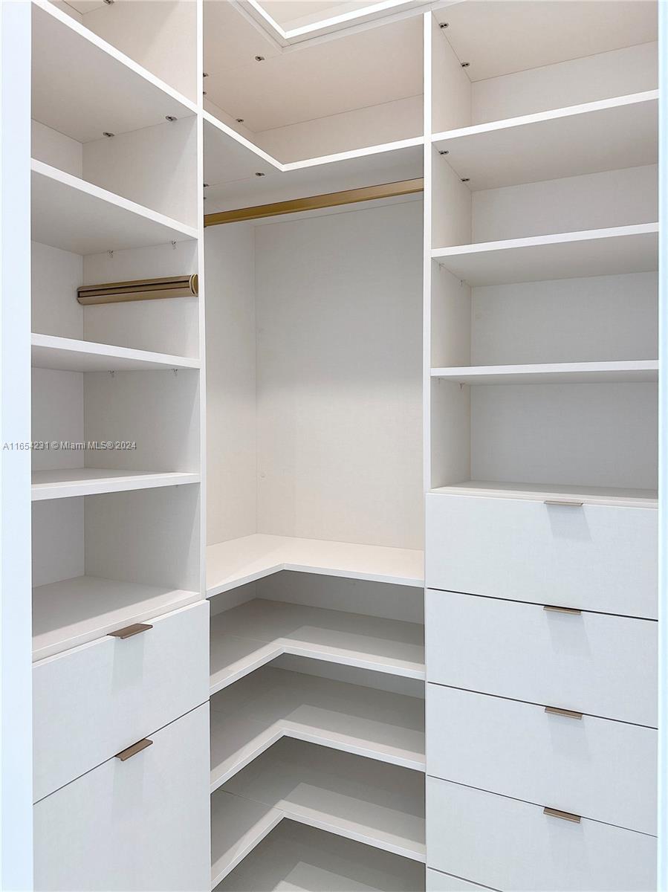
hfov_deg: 56.8
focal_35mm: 24
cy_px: 446
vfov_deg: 71.6
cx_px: 334
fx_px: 618
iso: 160
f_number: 1.78
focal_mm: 6.86
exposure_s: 1/120
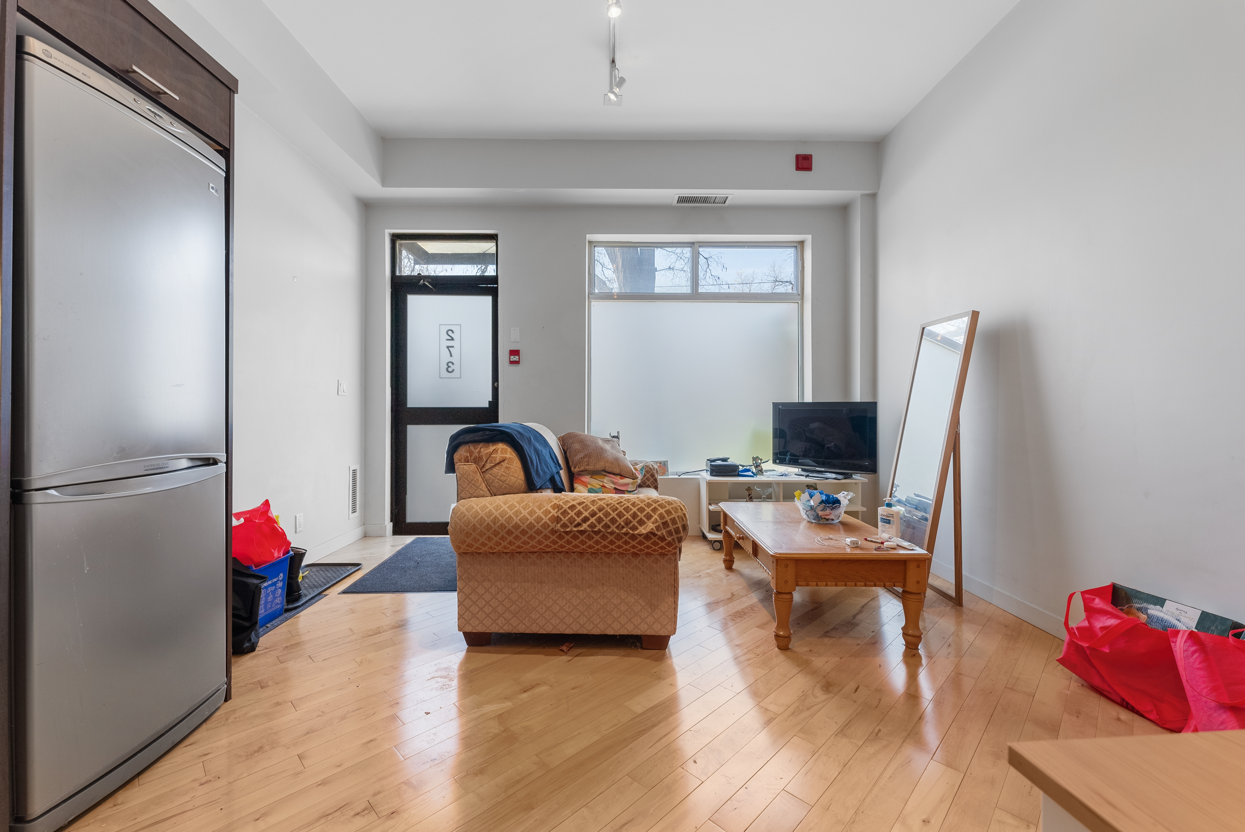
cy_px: 416
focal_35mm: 14
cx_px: 622
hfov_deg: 104.2
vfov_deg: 81.3
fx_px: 484
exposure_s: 1/6
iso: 400
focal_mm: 14
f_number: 8
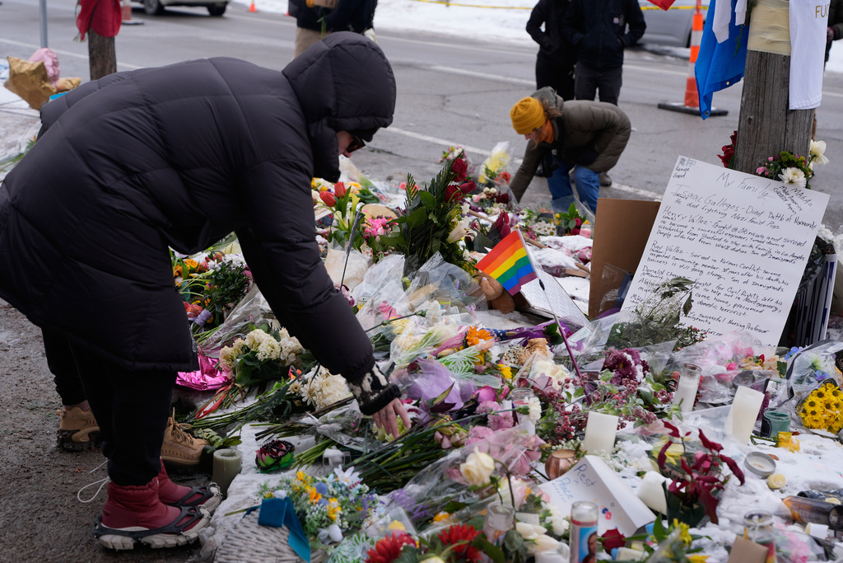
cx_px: 422
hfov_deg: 37.5
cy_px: 282
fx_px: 1241
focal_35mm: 53
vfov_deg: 25.5
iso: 250
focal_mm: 53
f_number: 4
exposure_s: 1/640
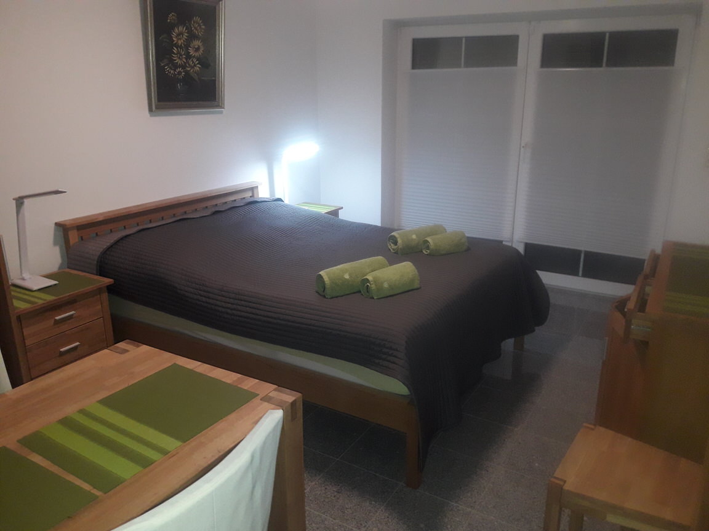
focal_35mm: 28
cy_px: 266
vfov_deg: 49.7
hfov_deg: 63.4
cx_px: 354
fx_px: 573
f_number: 1.9
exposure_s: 1/33
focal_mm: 3.7
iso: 200
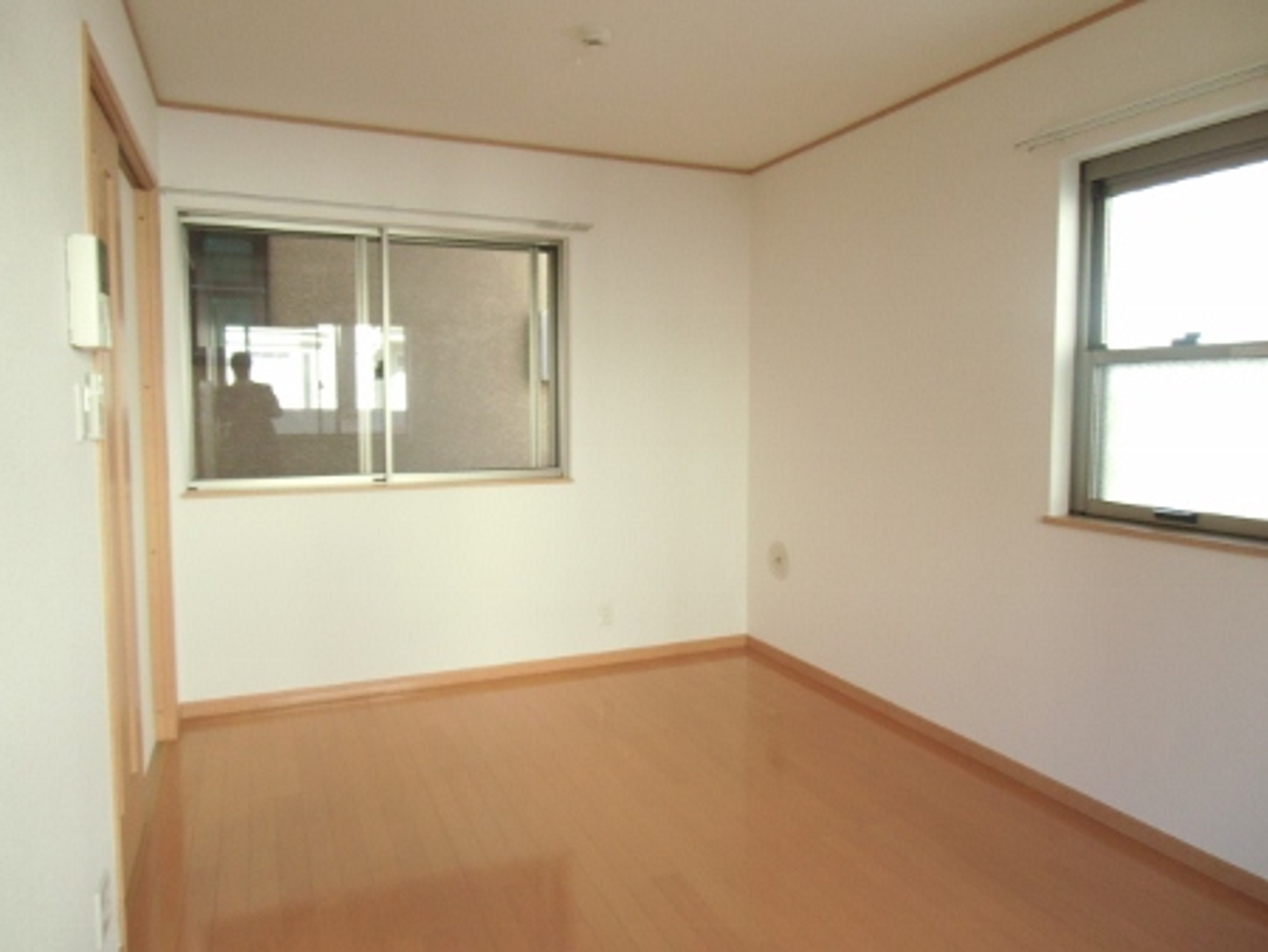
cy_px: 476
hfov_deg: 71.6
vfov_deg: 56.9
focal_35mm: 24
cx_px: 634
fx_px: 880
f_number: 3
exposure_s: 1/80
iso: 400
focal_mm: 4.24
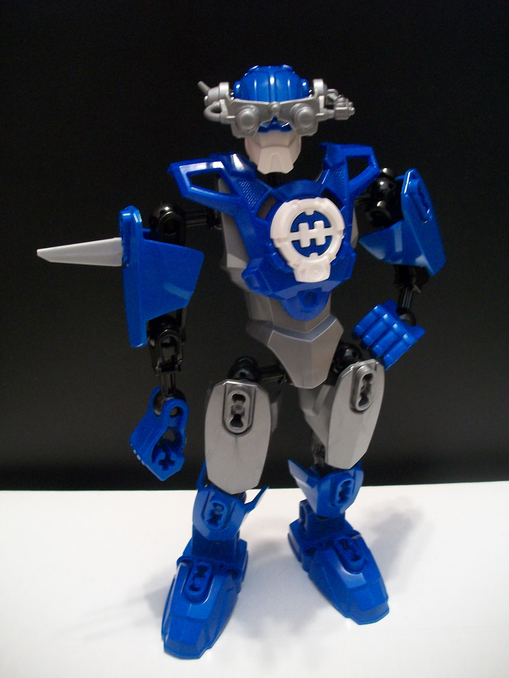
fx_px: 627
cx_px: 254
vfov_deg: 56.8
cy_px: 339
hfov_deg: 44.2
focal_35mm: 32
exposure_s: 1/8
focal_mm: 5.7
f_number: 2.9
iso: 220
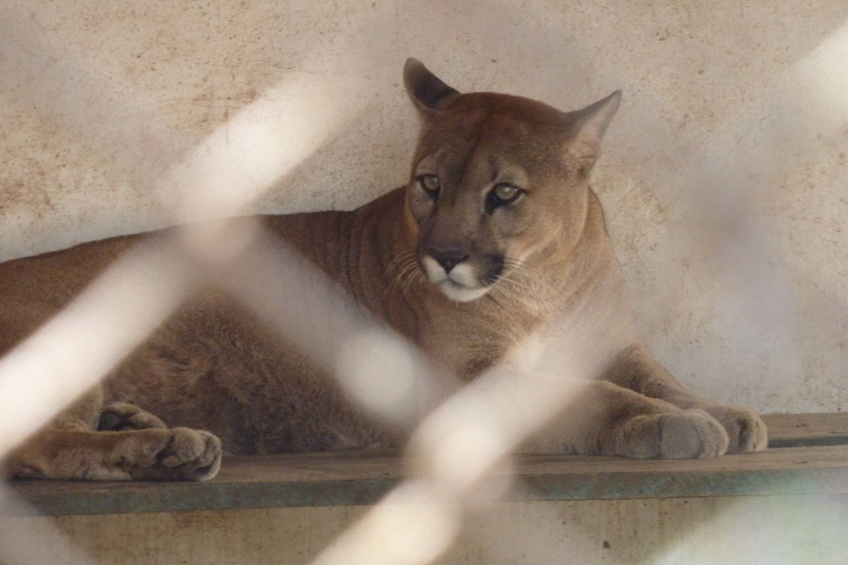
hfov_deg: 6.6
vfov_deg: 4.4
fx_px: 7372
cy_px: 308
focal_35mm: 313
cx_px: 423
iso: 400
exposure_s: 1/50
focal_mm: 49.2
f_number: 4.9
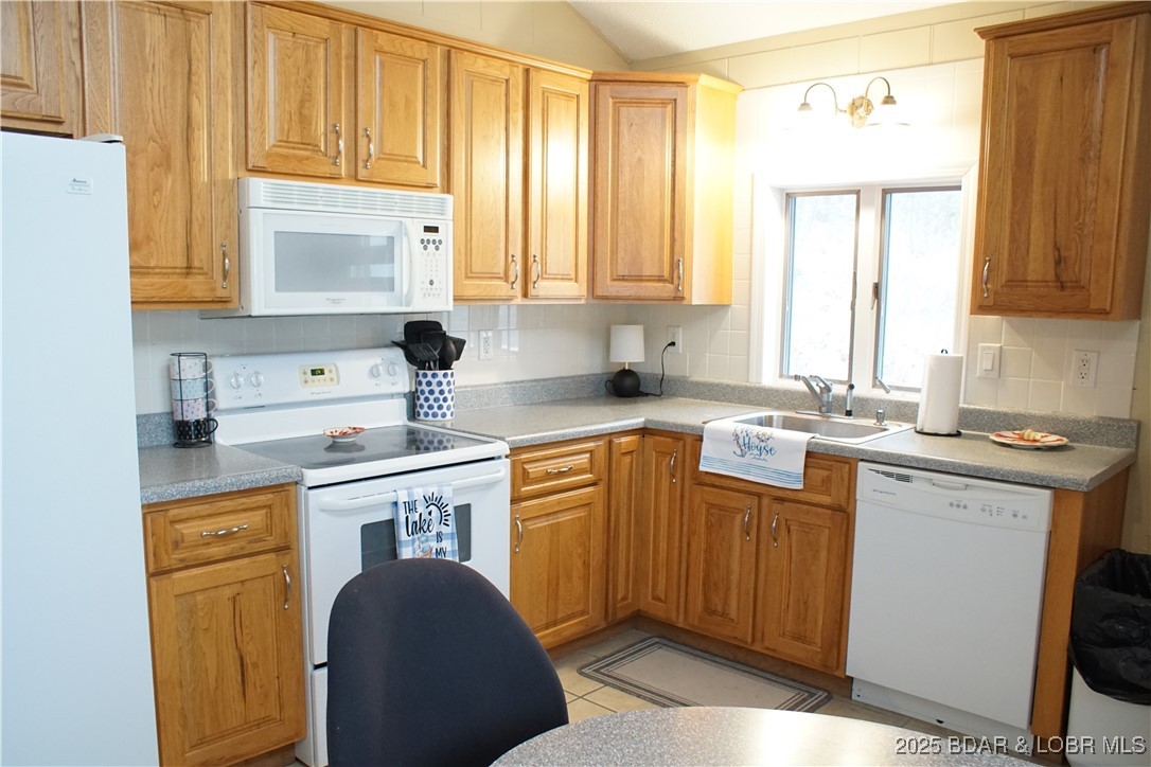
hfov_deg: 61.9
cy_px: 384
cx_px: 576
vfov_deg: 43.6
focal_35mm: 30
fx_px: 959
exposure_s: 1/60
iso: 2000
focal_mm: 20
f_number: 4
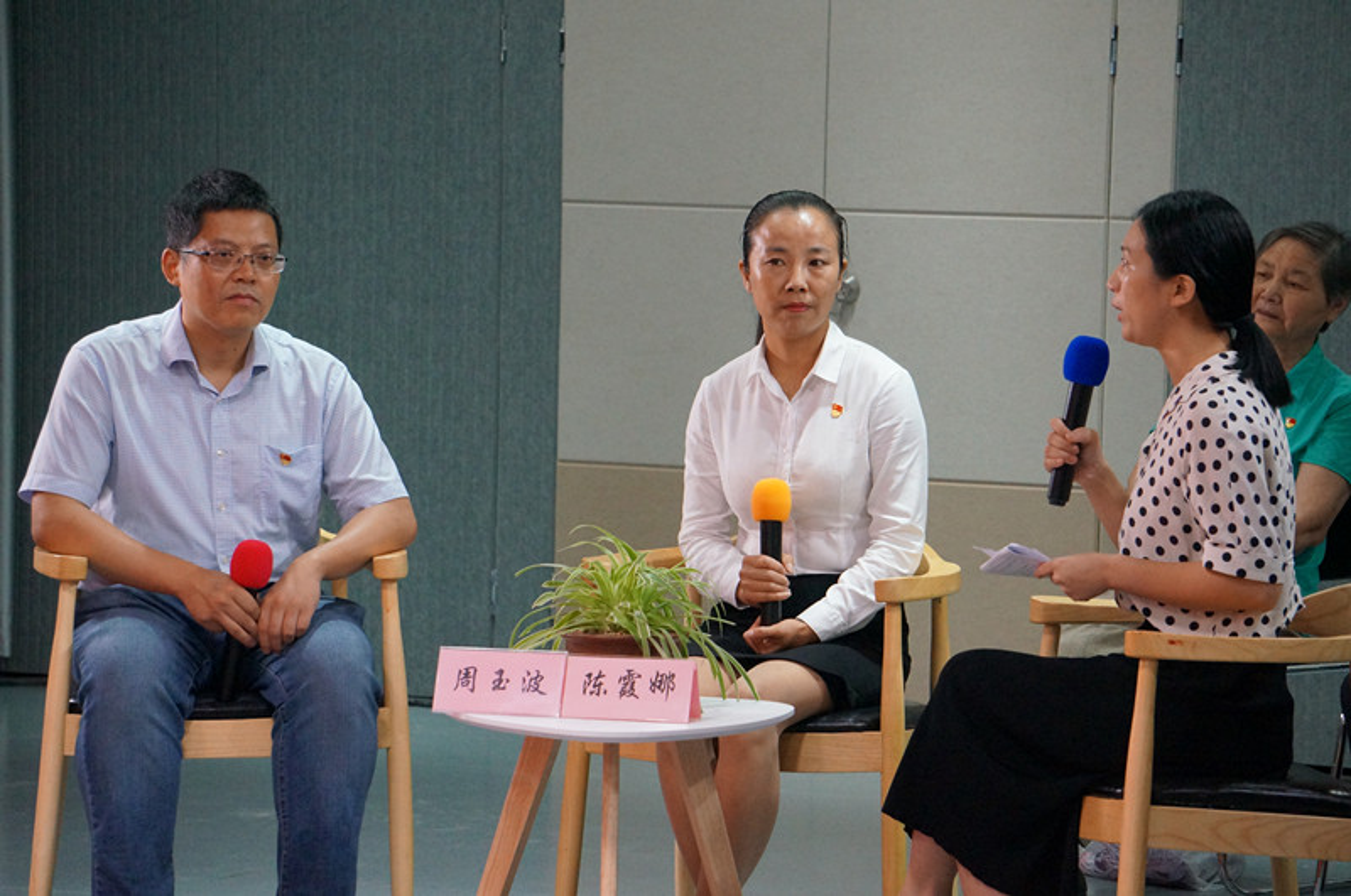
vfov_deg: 8.6
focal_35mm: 159
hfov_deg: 12.9
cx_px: 676
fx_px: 5958
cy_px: 448
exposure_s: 1/200
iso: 2500
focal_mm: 106
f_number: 5.6
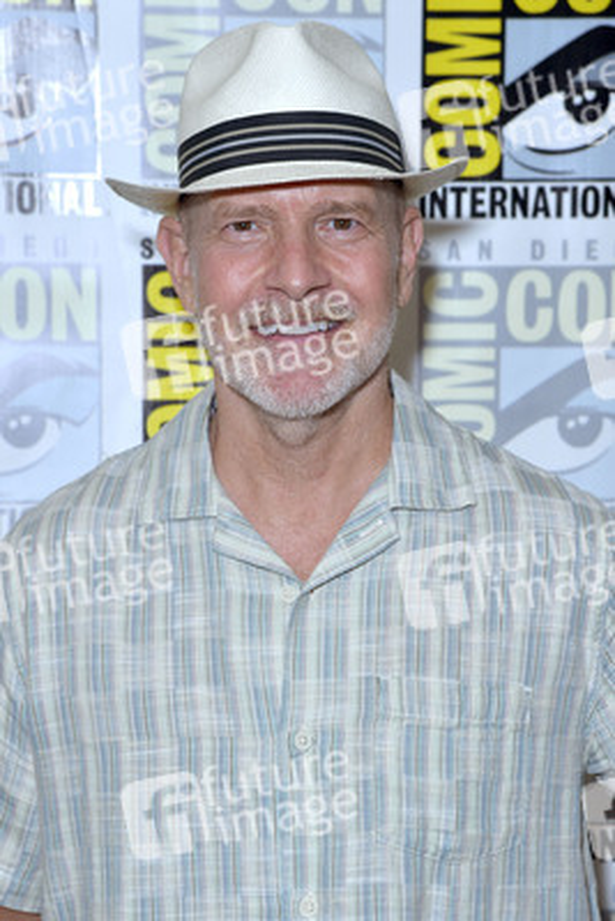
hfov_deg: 11.4
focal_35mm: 120
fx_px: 3072
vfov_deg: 17.1
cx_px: 308
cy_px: 460
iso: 800
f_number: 6.3
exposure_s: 1/250
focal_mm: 120
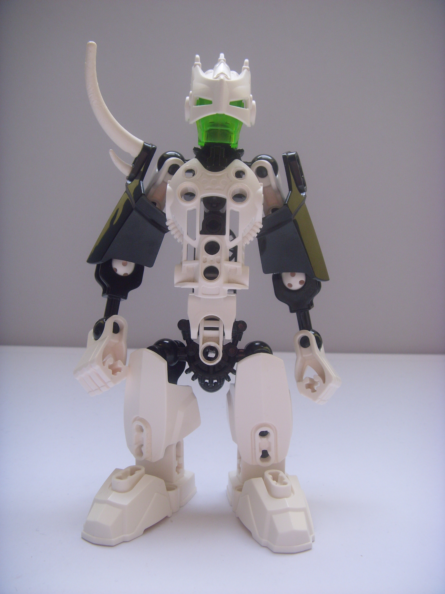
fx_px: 531
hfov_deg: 45.4
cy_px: 297
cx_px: 222
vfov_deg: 58.4
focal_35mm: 31
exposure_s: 1/30
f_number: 3.5
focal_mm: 6.3
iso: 100
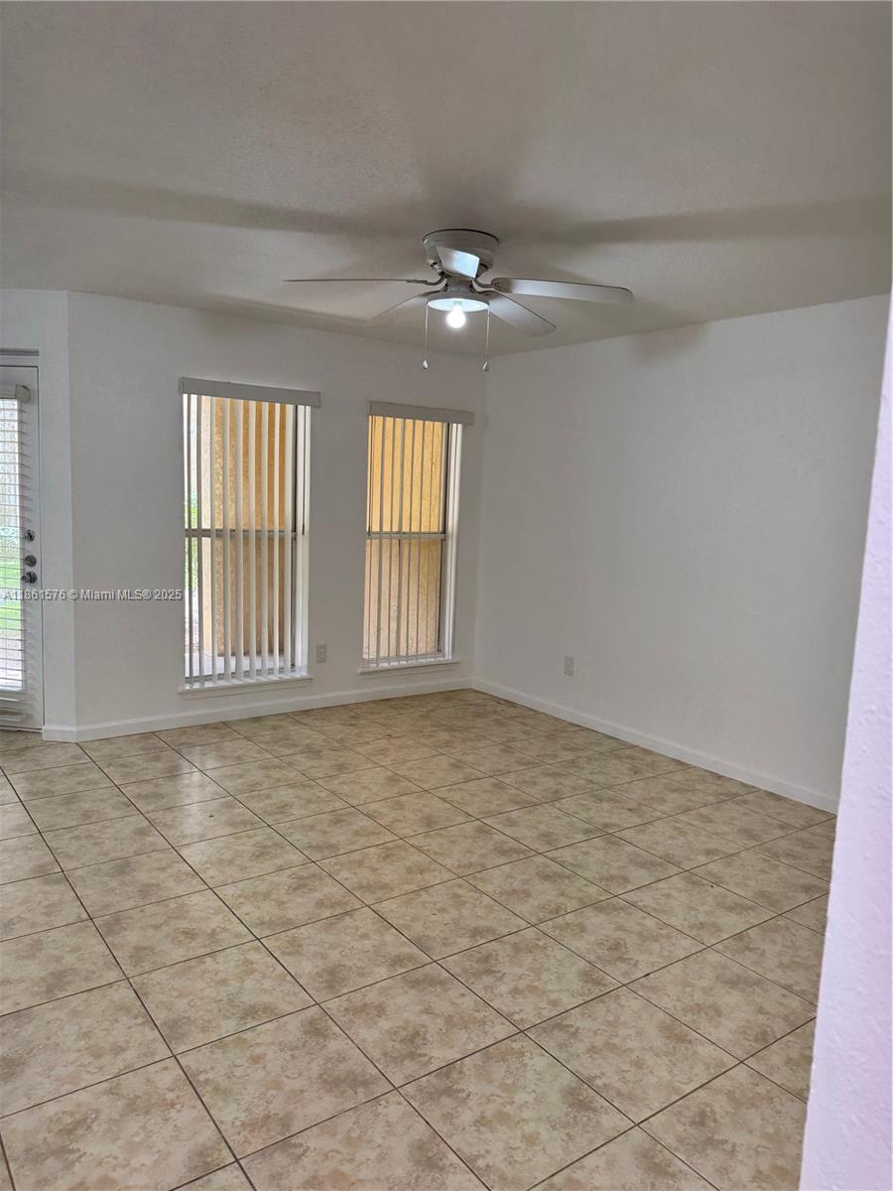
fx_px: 826
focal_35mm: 24
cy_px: 596
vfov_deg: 71.6
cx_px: 446
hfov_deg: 56.8
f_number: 1.78
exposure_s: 1/122
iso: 100
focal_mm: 6.76
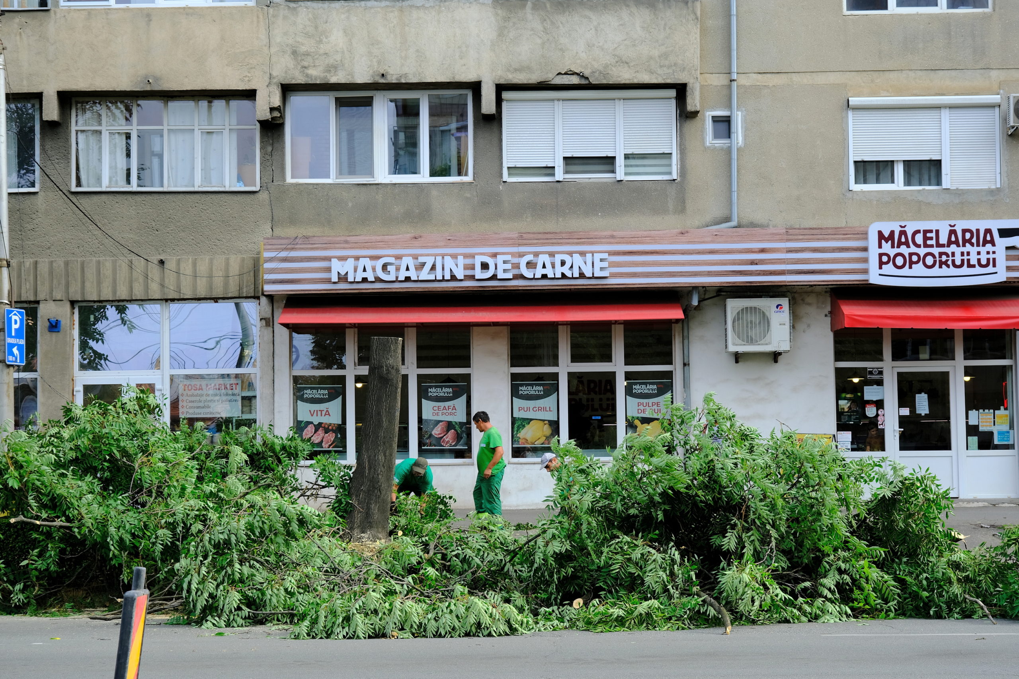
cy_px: 340
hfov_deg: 31.4
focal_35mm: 64
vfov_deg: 21.2
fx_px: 1812
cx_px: 510
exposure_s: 1/300
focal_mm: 42.9
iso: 320
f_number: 5.6
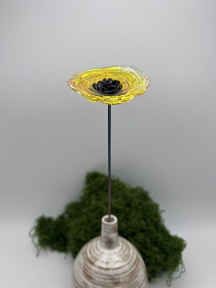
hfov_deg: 53.1
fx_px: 216
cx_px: 108
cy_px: 144
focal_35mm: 26
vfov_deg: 67.3
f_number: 1.5
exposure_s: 1/1779
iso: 50
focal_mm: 5.7
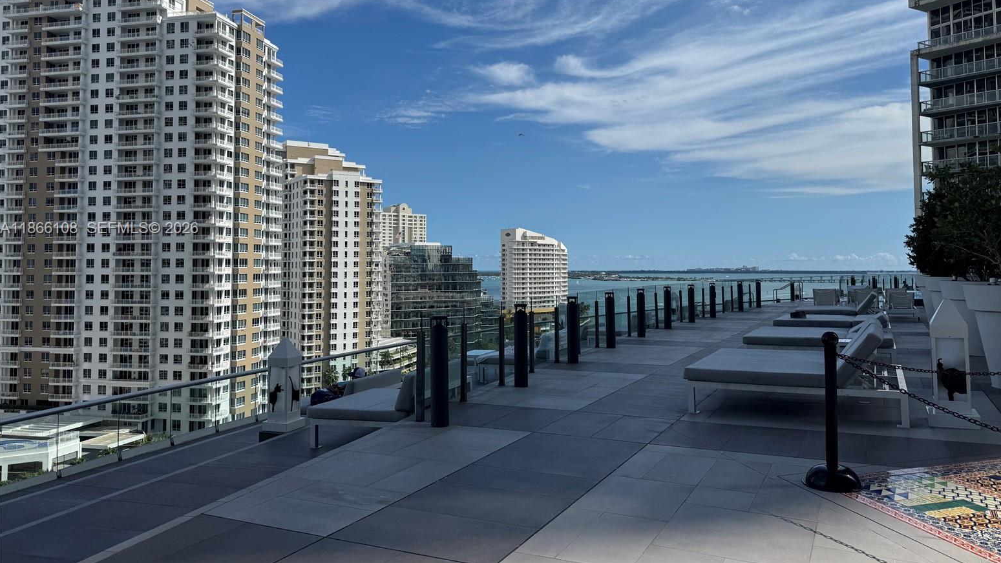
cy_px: 229
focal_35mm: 27
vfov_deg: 42.7
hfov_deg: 69.8
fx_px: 717
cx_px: 514
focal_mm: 6.76
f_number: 1.78
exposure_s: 1/9009
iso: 80
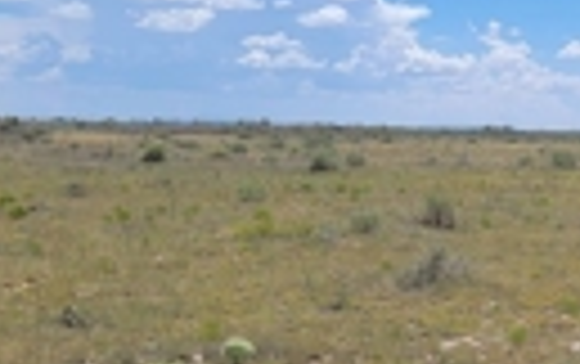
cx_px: 652
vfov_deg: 16.6
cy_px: 162
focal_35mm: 79
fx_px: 1250
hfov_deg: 24.2
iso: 16
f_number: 1.8
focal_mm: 6.7
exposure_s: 1/1449
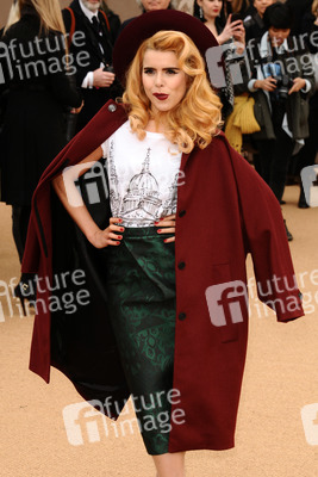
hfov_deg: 11.4
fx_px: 1589
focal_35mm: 120
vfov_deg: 17.1
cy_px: 238
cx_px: 159
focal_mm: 80
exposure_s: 1/250
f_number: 5.6
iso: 200
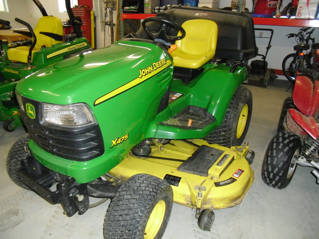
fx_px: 249
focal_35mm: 27
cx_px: 160
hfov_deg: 65.3
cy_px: 120
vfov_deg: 51.4
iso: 400
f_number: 3.2
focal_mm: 4.9
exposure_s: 1/60
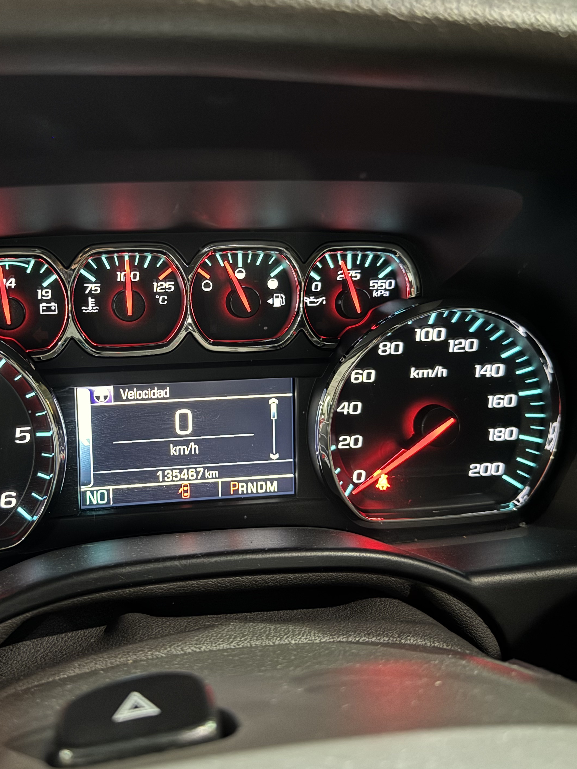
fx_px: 756
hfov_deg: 41.2
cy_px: 368
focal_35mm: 34
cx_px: 183
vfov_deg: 53.9
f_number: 1.78
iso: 1250
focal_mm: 6.76
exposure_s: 1/15
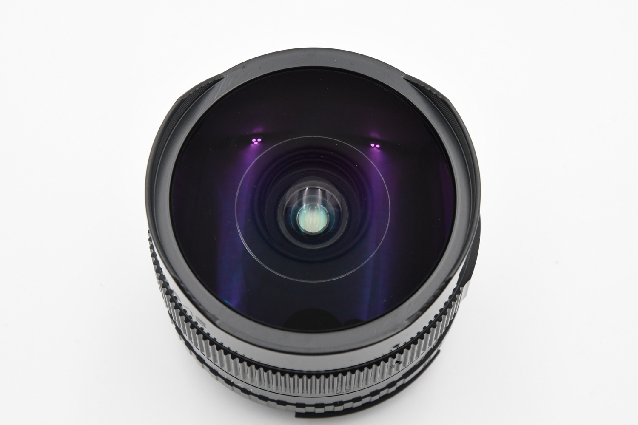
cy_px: 212
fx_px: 2127
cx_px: 319
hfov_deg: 17.1
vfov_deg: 11.4
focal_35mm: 120
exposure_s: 1/125
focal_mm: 80
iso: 1600
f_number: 11
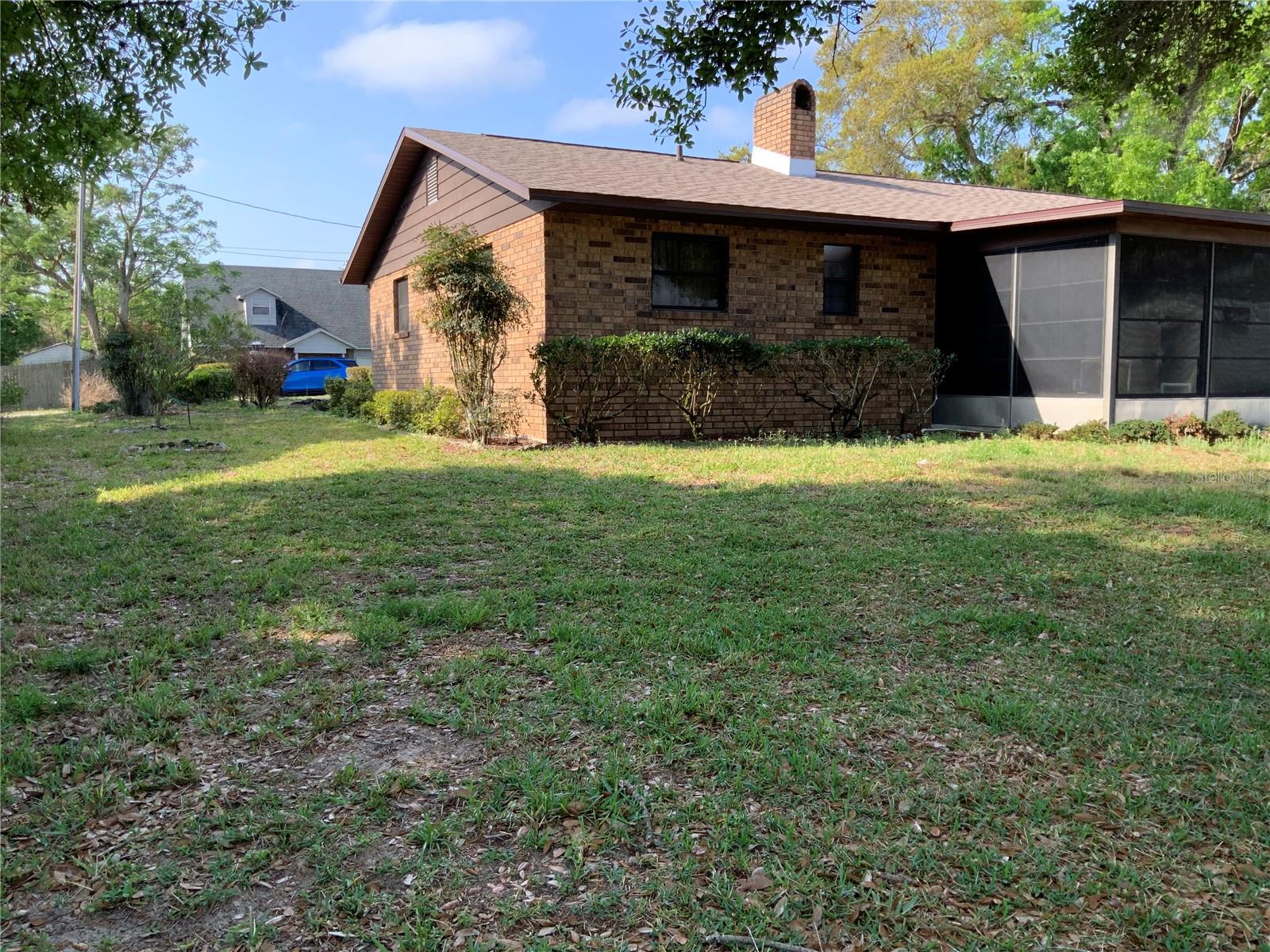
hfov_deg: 61.7
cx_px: 635
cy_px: 476
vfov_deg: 48.2
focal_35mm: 29
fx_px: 1064
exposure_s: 1/465
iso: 16
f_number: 1.8
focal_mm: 3
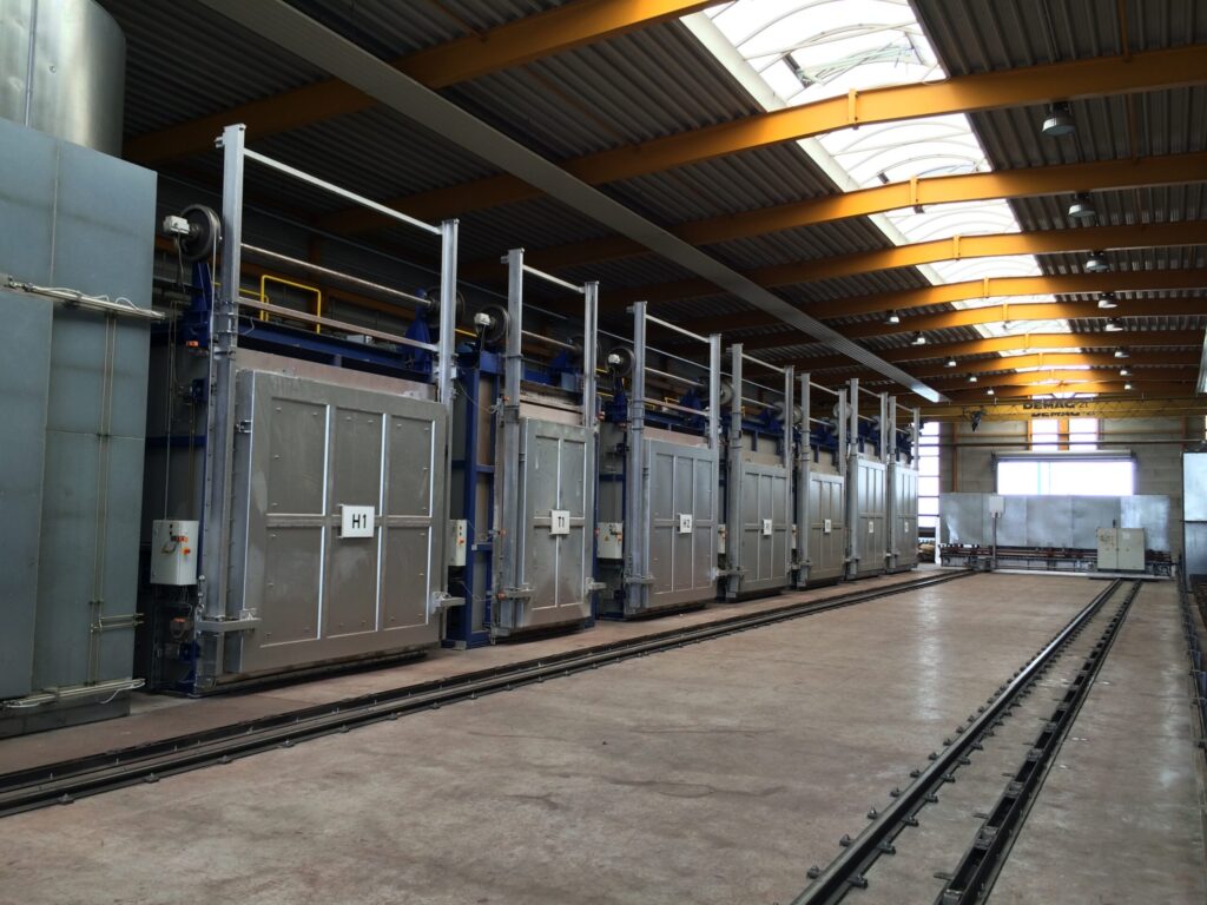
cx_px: 604
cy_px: 452
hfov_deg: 61.7
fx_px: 1011
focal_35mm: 29
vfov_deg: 48.2
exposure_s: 1/40
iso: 32
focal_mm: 4.15
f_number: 2.2
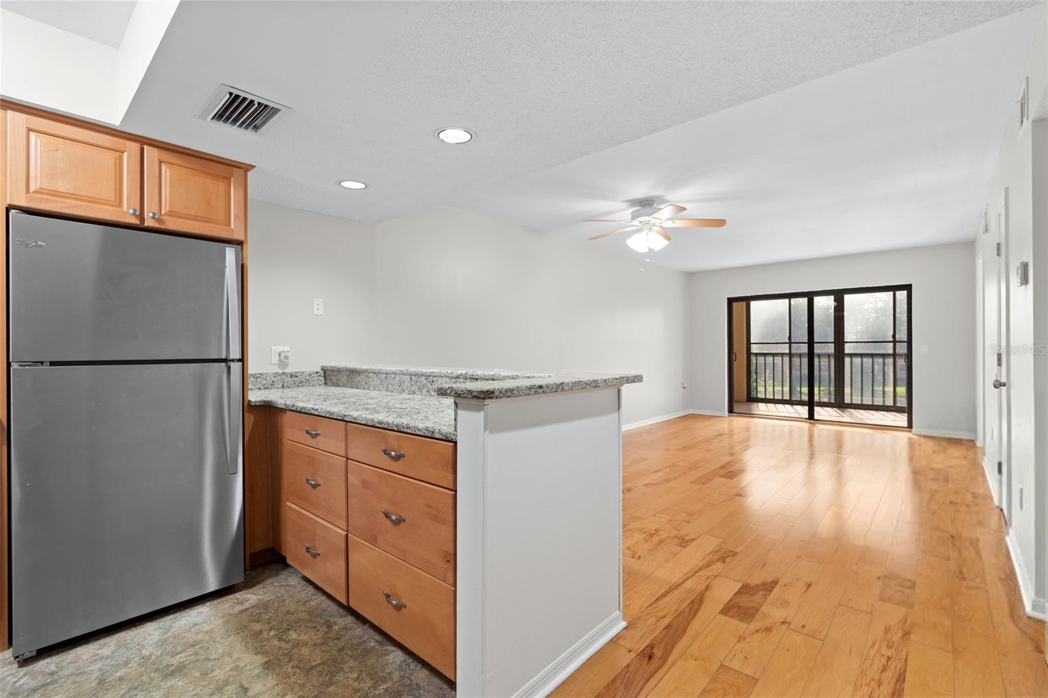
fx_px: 466
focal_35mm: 16
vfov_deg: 73.7
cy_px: 349
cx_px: 524
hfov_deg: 96.7
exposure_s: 1.3
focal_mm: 16
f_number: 9
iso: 250
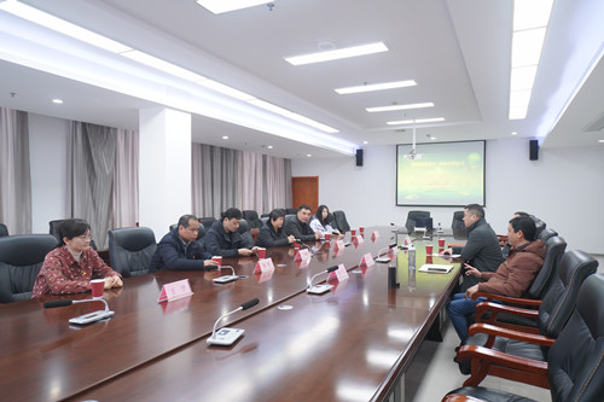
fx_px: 419
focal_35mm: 25
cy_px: 201
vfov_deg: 51.3
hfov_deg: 71.5
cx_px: 302
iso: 4000
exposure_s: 1/320
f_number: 4
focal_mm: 25
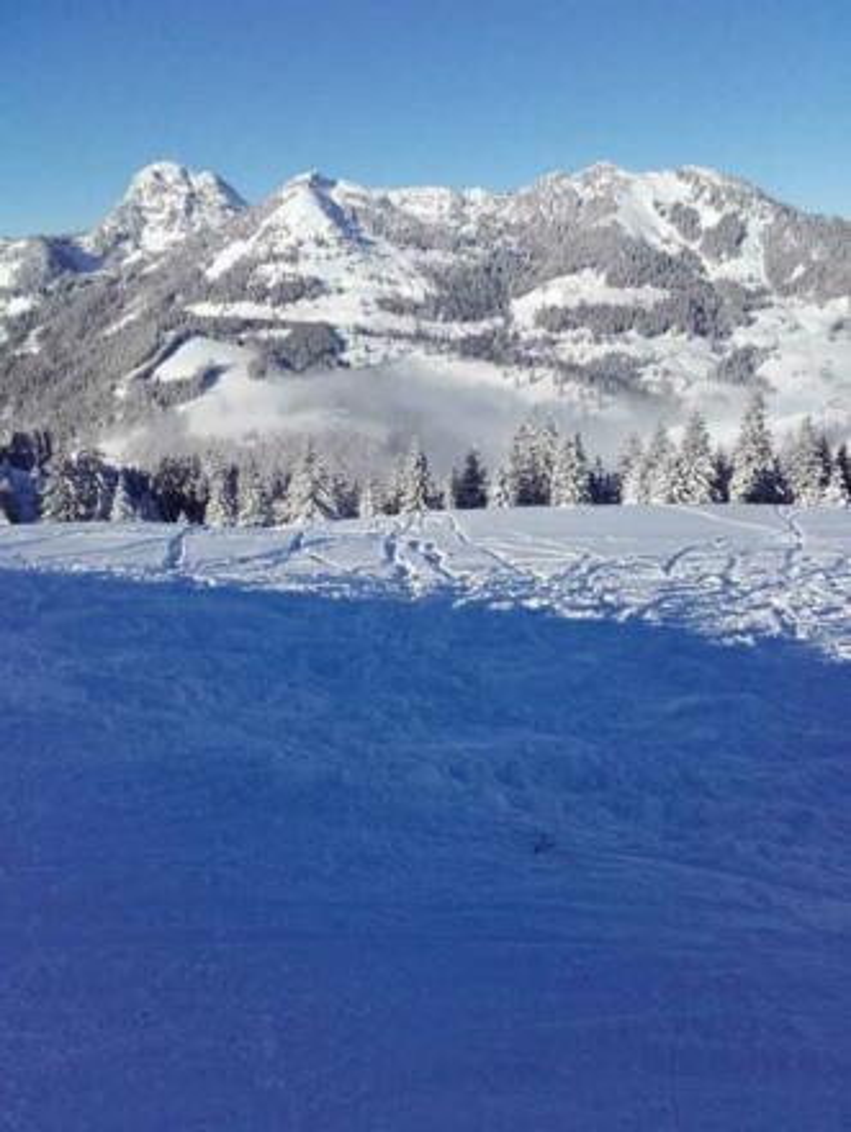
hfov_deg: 45.5
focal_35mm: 31
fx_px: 1014
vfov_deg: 58.3
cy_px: 566
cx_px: 426
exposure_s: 1/1872
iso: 50
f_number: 2.2
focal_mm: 3.31
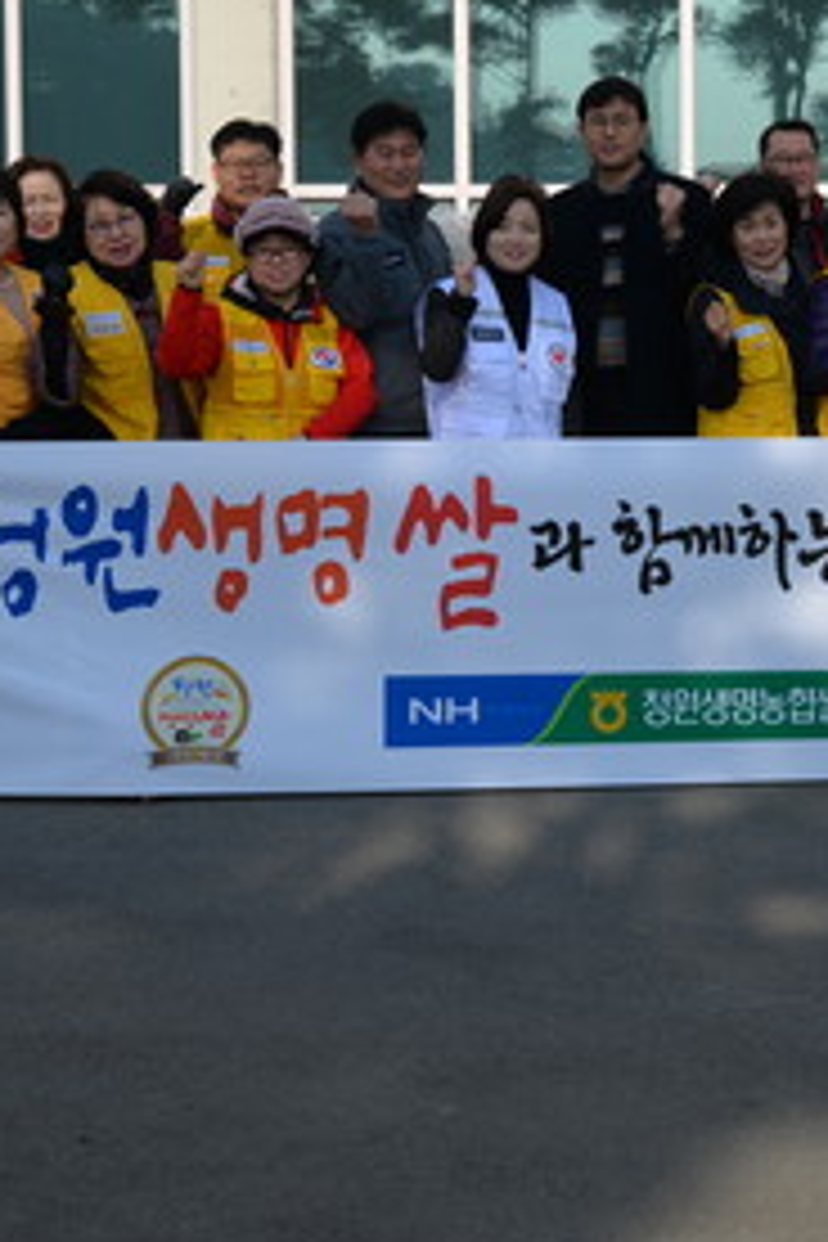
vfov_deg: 31.5
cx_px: 752
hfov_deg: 21.1
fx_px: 2173
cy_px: 369
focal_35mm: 63
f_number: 8
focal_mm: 29
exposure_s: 1/250
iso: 100
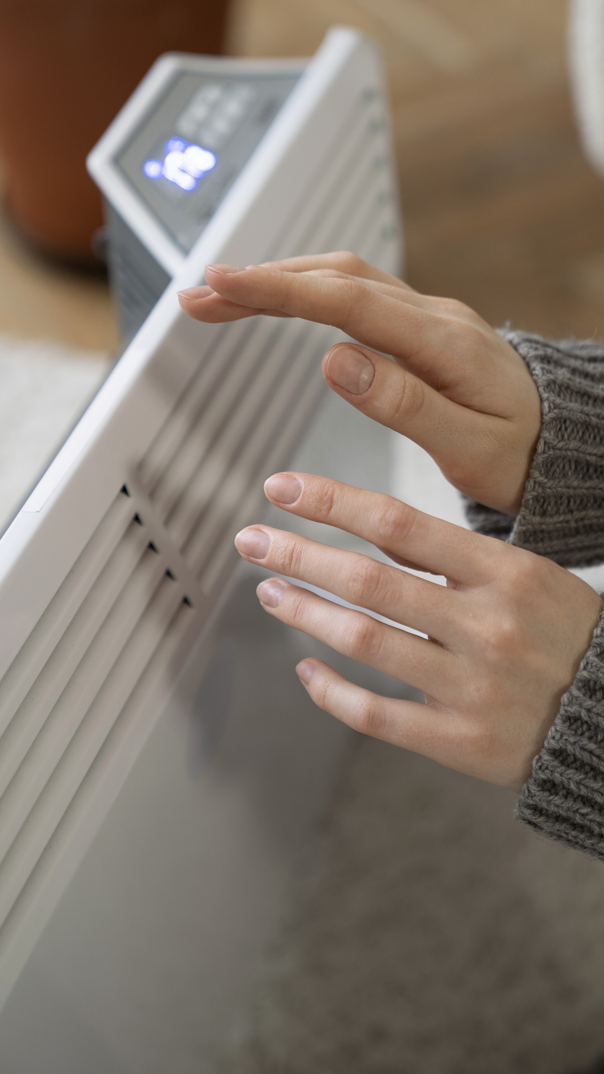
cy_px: 522
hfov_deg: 15.7
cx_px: 301
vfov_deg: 27.5
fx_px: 2192
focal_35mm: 77
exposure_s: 1/200
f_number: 2.8
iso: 500
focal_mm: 70
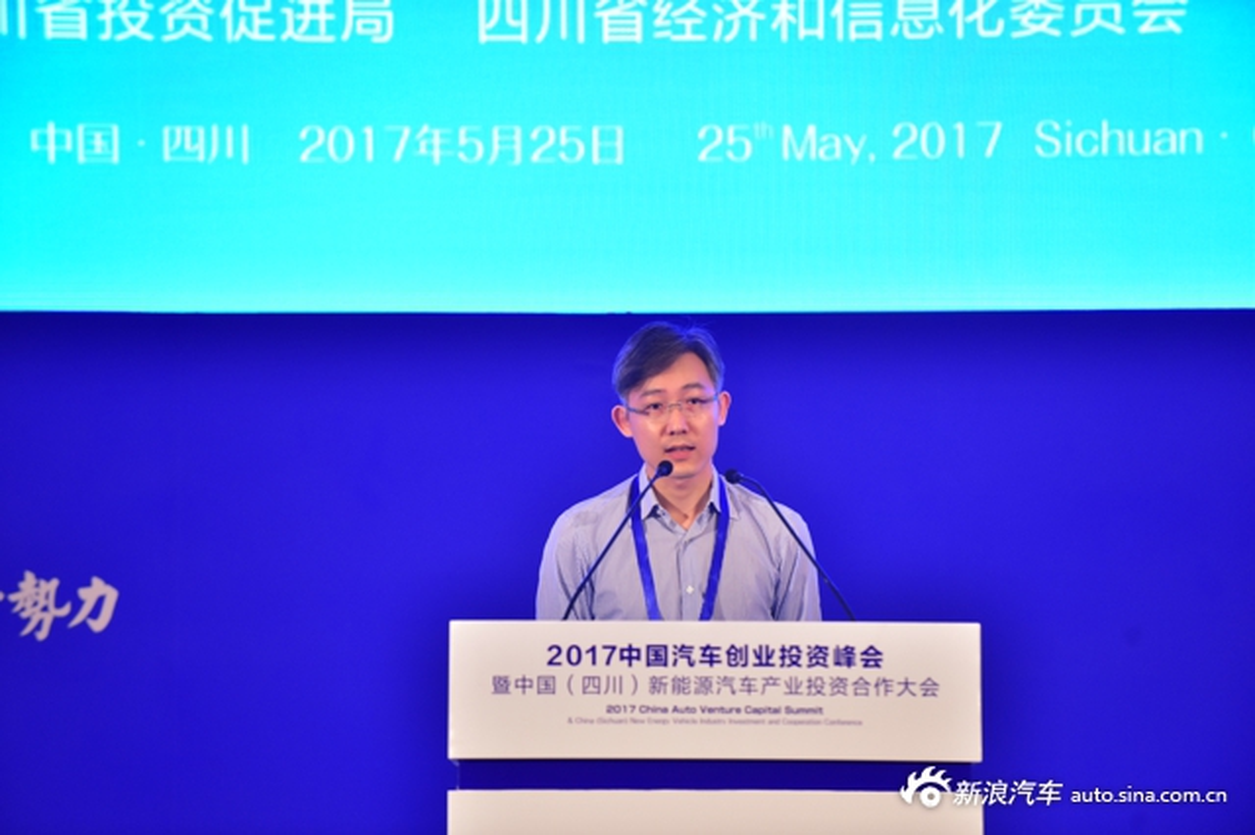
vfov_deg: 6.9
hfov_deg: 10.3
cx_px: 628
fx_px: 6968
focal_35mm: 200
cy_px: 418
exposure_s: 1/160
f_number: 4
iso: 1600
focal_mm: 200
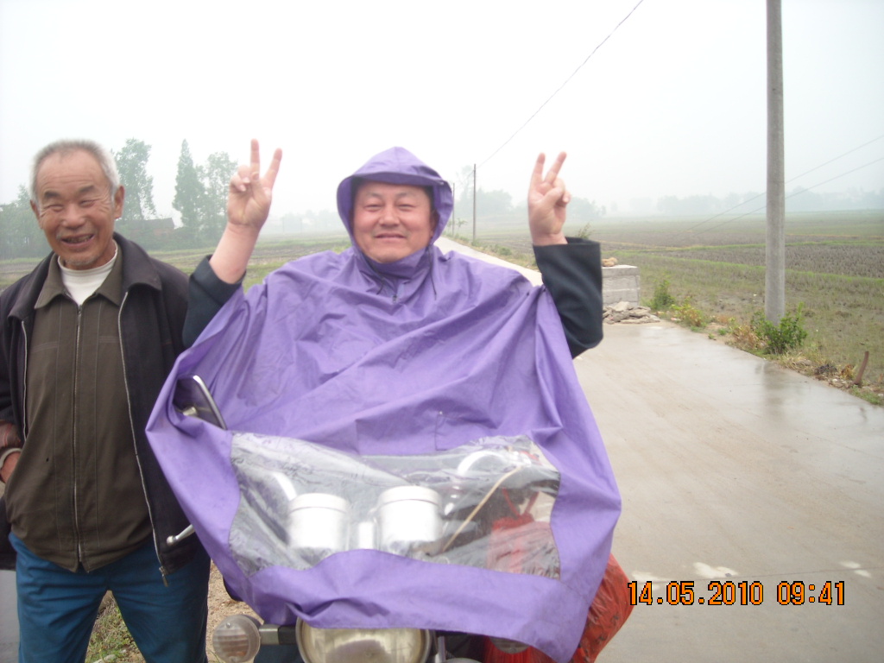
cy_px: 332
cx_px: 442
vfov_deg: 40.7
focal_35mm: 35
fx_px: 894
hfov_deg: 52.6
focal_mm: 5.7
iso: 64
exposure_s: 1/109
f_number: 2.8
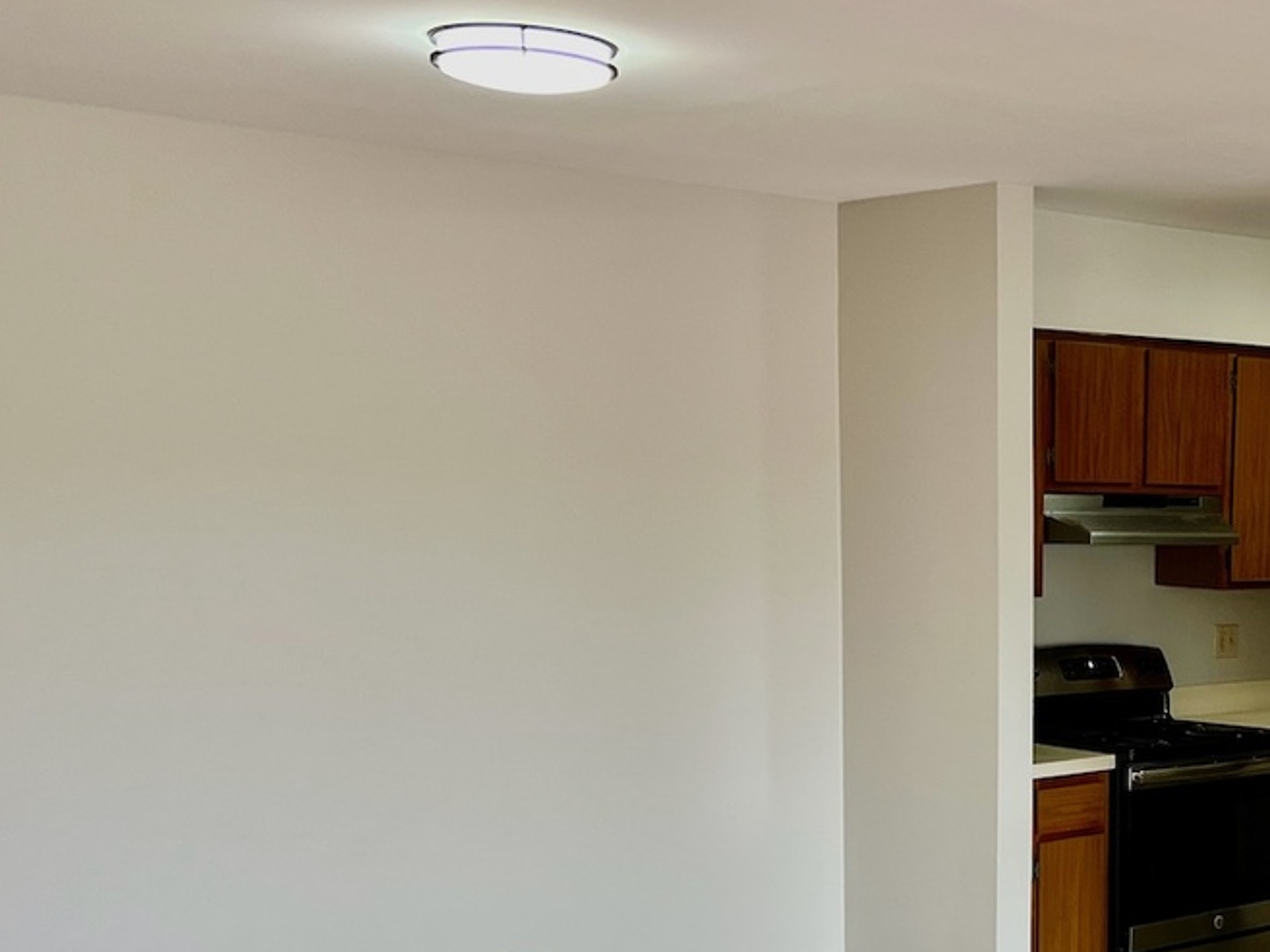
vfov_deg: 25.1
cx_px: 1210
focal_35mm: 57
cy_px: 803
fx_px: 2092
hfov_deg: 31.7
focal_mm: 5.7
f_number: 1.5
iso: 100
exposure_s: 1/121
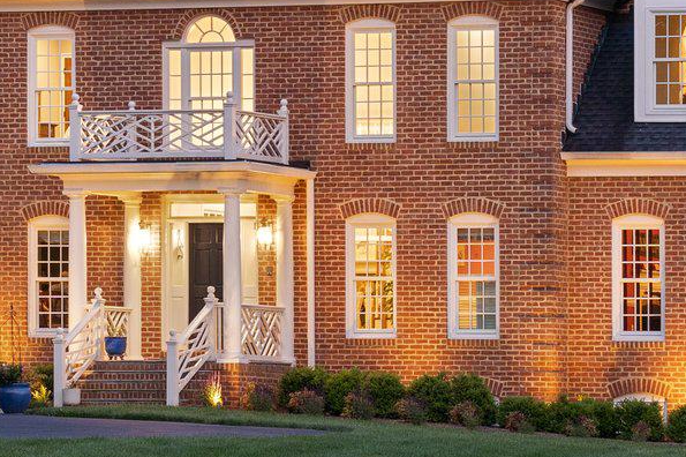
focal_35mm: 272
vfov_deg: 5.0
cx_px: 195
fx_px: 5180
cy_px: -21
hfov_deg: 7.6
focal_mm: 79
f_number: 8
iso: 500
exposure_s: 1/2
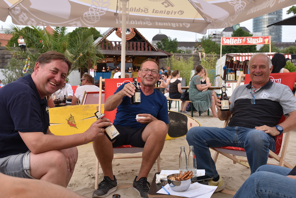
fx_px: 329
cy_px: 99
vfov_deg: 33.4
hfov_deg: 48.4
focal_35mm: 40
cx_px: 148
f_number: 7.1
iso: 400
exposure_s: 1/200
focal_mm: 40
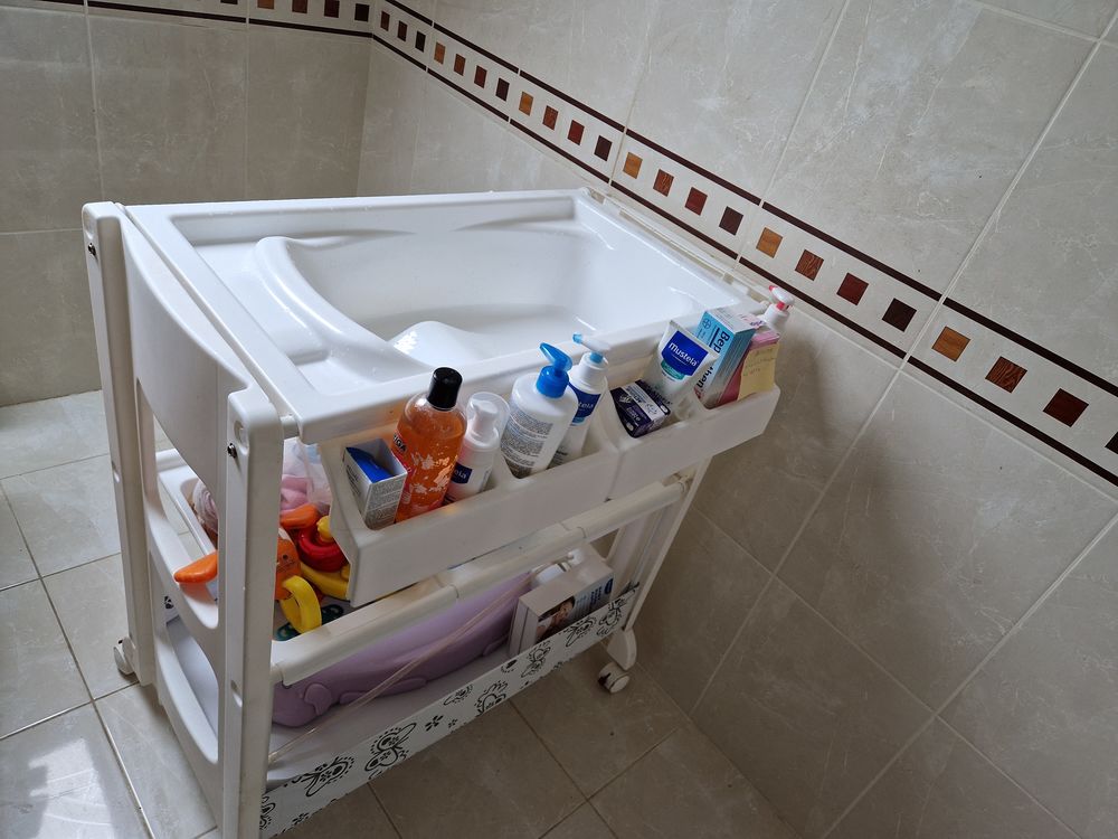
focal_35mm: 23
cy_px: 420
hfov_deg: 73.9
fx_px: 743
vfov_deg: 58.9
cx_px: 559
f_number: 1.8
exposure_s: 1/119
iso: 50
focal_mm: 5.4
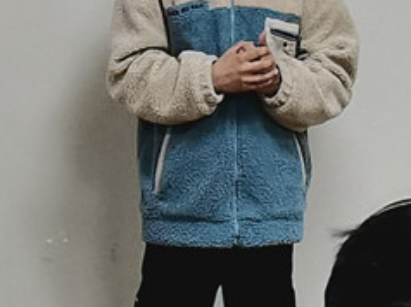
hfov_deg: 9.4
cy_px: -103
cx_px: 266
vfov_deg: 7.0
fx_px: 2491
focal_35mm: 210
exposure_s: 1/33.3
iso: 500
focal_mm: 5.58
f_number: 1.8
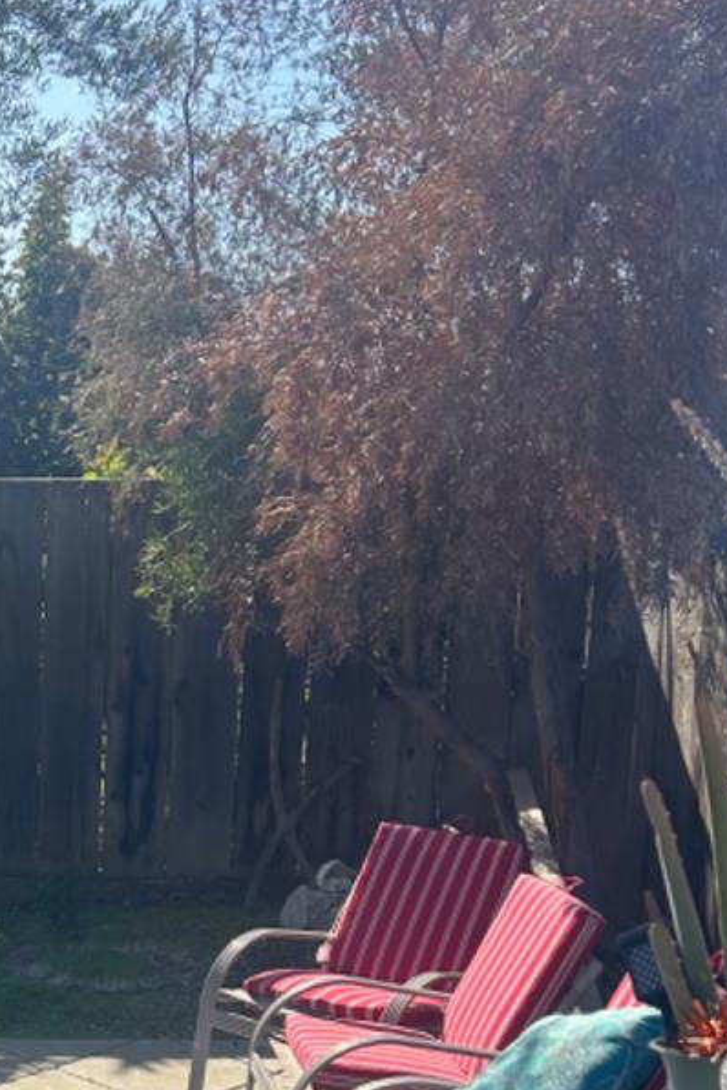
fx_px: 2060
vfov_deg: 28.7
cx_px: -238
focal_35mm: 68
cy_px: 942
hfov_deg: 18.5
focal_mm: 5.7
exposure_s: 1/2571
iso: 50
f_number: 1.5
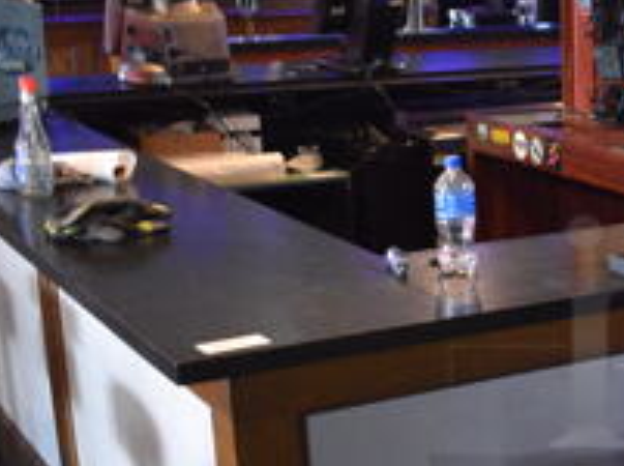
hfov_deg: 22.5
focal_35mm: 79
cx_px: 776
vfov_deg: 18.5
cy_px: 357
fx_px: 1422
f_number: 3.5
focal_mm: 18
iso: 3200
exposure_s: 1/15
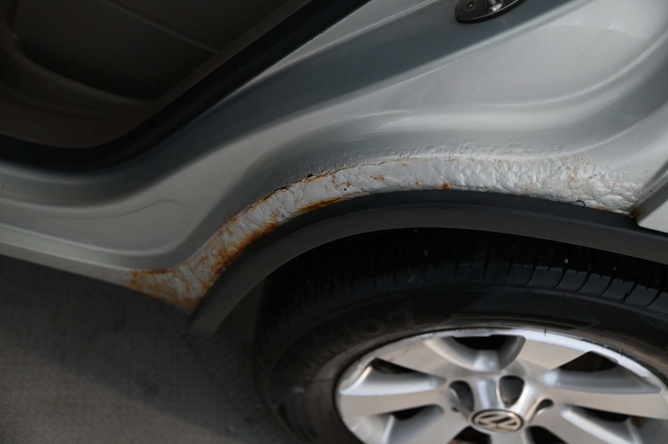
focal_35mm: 44
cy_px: 222
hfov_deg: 44.5
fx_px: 816
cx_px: 334
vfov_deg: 30.5
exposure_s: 1/60
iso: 2000
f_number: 4
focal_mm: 44
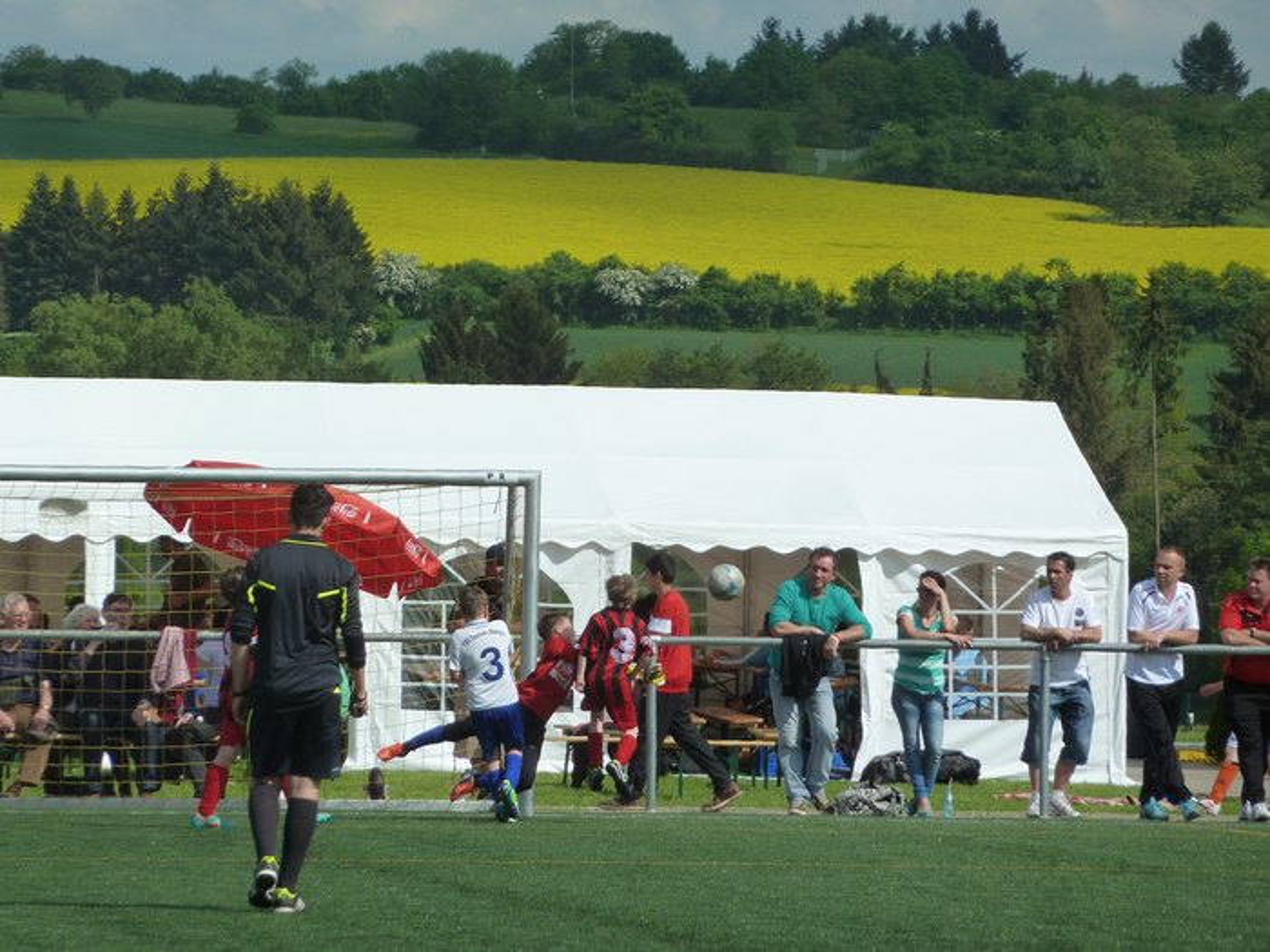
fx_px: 11006
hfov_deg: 6.6
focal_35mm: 300
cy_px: 476
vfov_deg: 5.0
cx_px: 635
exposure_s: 1/640
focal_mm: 49.2
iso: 125
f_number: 5.6
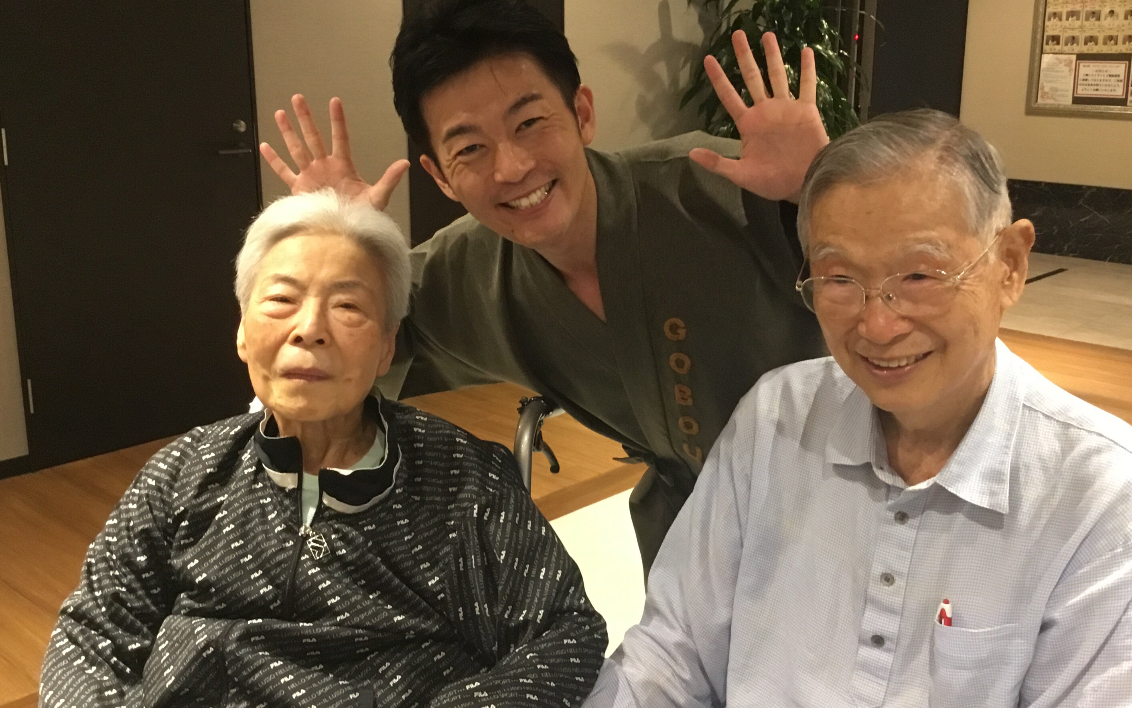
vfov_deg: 33.5
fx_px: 1172
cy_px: 300
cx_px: 593
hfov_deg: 51.5
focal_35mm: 38
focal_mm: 3.3
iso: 200
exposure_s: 1/24
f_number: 2.4
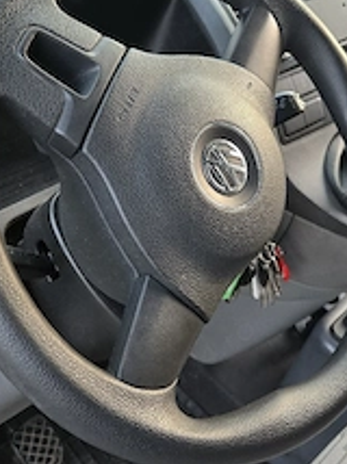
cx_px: 228
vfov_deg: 43.9
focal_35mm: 43
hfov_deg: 33.3
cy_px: 230
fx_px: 576
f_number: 1.8
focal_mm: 5.4
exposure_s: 1/101
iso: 200
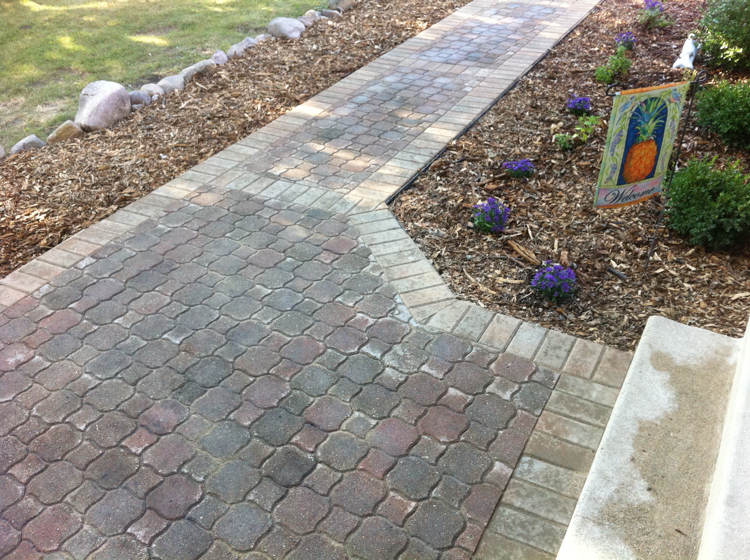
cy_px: 280
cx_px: 375
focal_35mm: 35
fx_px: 757
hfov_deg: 52.7
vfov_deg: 40.6
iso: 125
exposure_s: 1/120
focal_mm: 3.85
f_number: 2.8
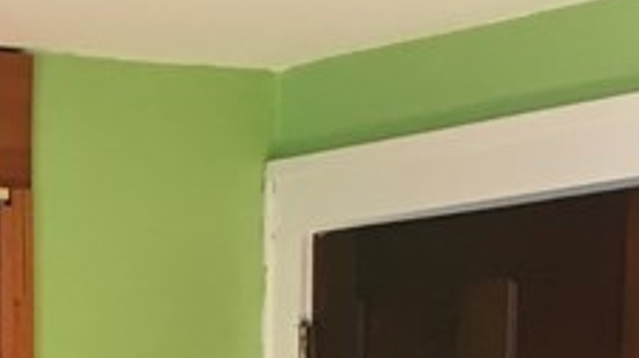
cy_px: 830
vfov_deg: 7.8
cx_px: -193
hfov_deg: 14.3
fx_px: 2437
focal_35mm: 144
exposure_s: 1/30
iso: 64
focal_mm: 4.15
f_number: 2.2
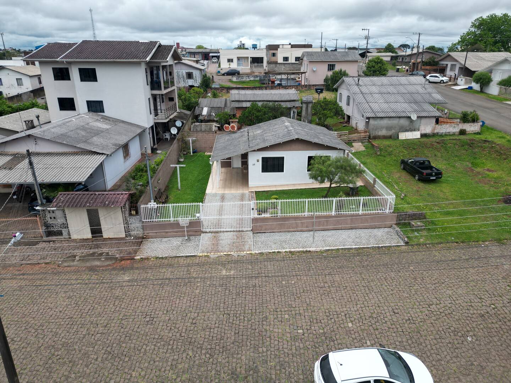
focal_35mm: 24
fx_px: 354
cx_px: 256
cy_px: 192
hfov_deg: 71.6
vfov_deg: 56.8
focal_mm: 6.72
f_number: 1.7
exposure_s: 1/4000
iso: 120
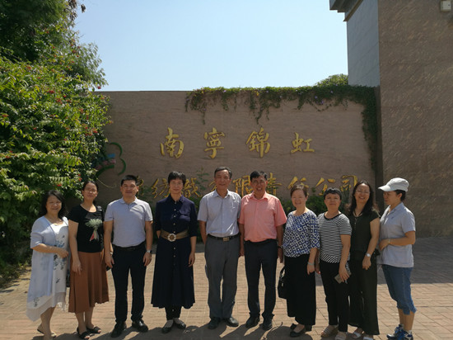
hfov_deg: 65.3
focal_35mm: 27
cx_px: 226
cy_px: 170
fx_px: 353
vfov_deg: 51.3
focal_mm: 4.5
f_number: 2.2
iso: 50
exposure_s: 1/1160
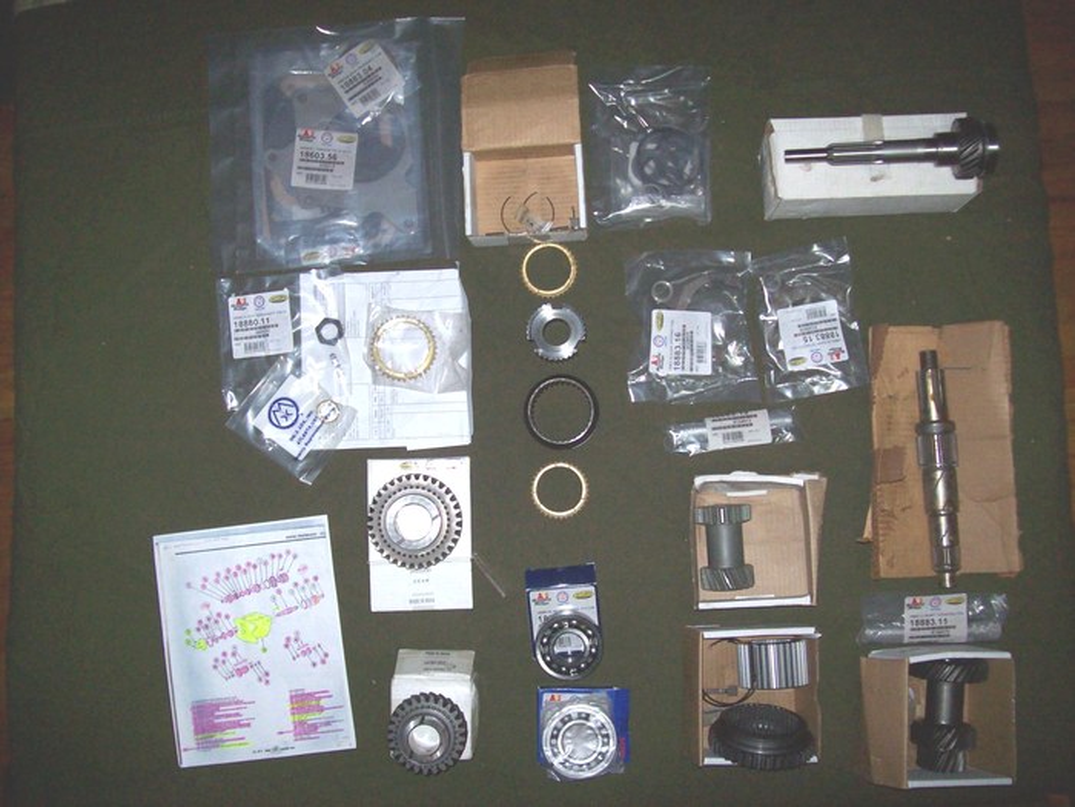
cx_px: 538
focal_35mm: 36
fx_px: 1118
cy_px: 404
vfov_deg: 39.7
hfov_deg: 51.4
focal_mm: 6
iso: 200
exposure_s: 1/64
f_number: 2.7
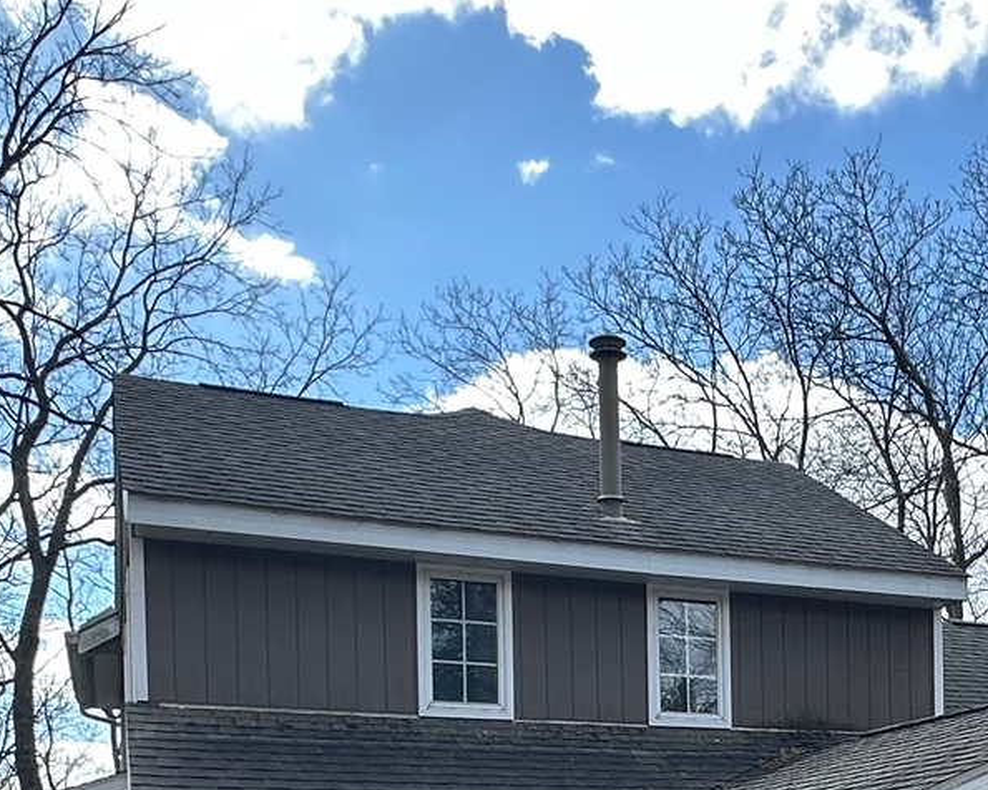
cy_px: 943
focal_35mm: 47
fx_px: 1374
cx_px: 722
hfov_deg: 38.7
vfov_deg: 28.1
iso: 40
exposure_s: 1/393
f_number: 2.2
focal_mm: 2.22
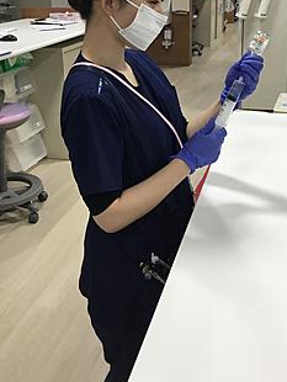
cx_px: 144
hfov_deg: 32.9
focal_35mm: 44
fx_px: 486
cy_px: 121
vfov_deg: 42.2
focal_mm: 3.3
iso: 25
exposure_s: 1/30
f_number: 2.4
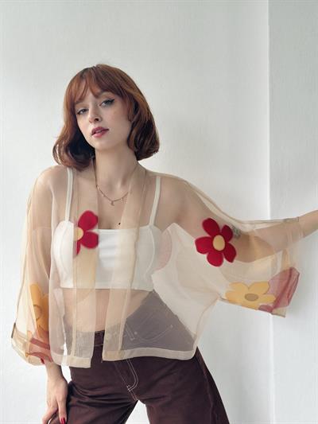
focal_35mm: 48
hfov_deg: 30.3
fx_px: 588
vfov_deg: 39.6
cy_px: 212
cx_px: 159
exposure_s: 1/463
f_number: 1.78
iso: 80
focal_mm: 6.86
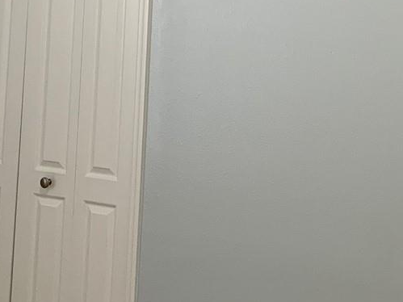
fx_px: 1082
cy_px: -56
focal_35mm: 93
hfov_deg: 21.1
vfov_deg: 15.3
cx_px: 209
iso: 64
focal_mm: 3
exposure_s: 1/60
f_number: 1.8
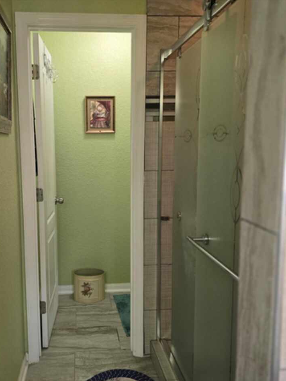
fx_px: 342
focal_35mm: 31
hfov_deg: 45.0
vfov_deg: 58.4
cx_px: 104
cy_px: 191
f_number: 1.7
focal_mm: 6.3
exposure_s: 1/120
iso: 320
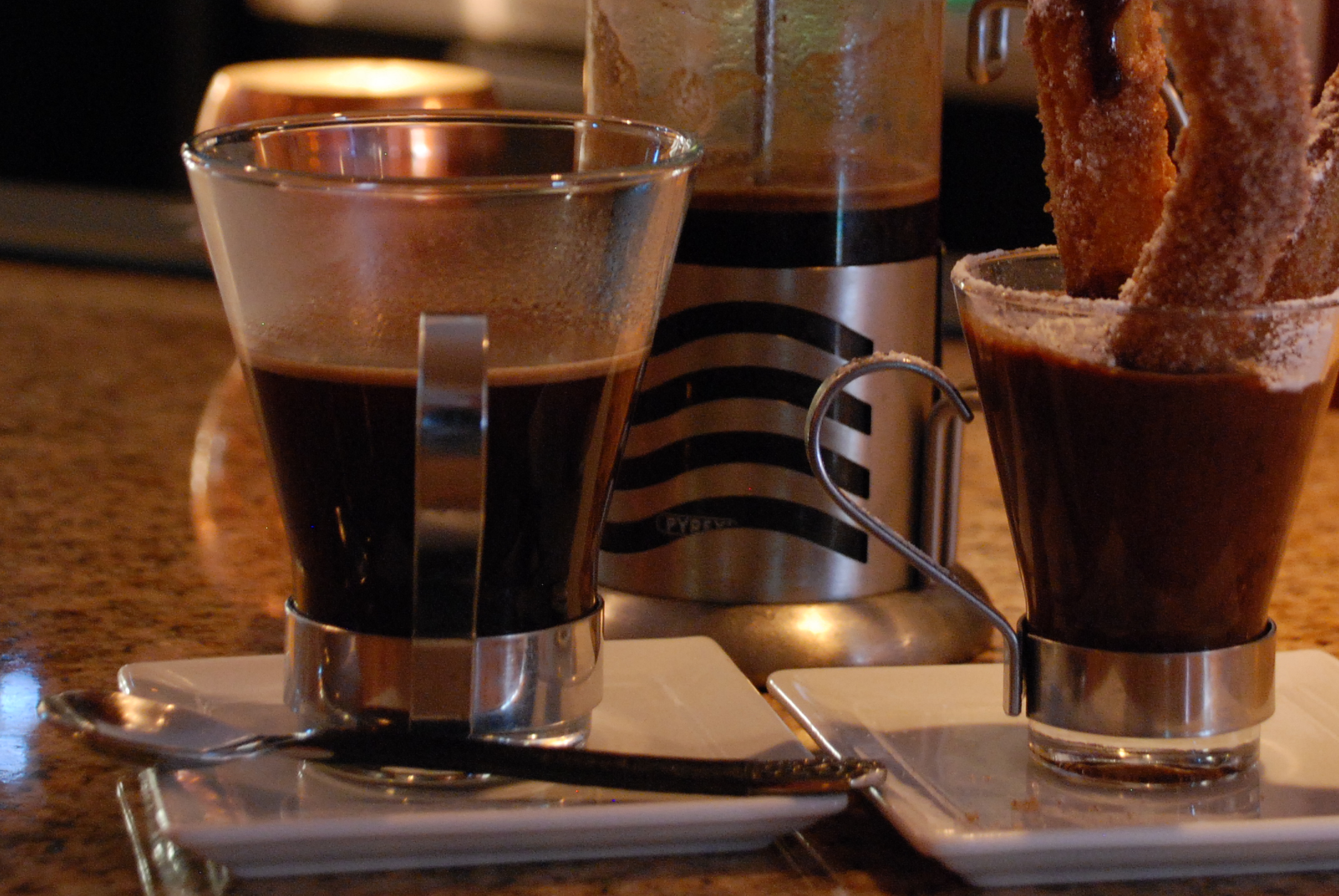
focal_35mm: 108
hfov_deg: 18.9
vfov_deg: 12.6
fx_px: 4022
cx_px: 838
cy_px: 140
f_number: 4.5
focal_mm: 40
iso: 800
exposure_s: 1/4
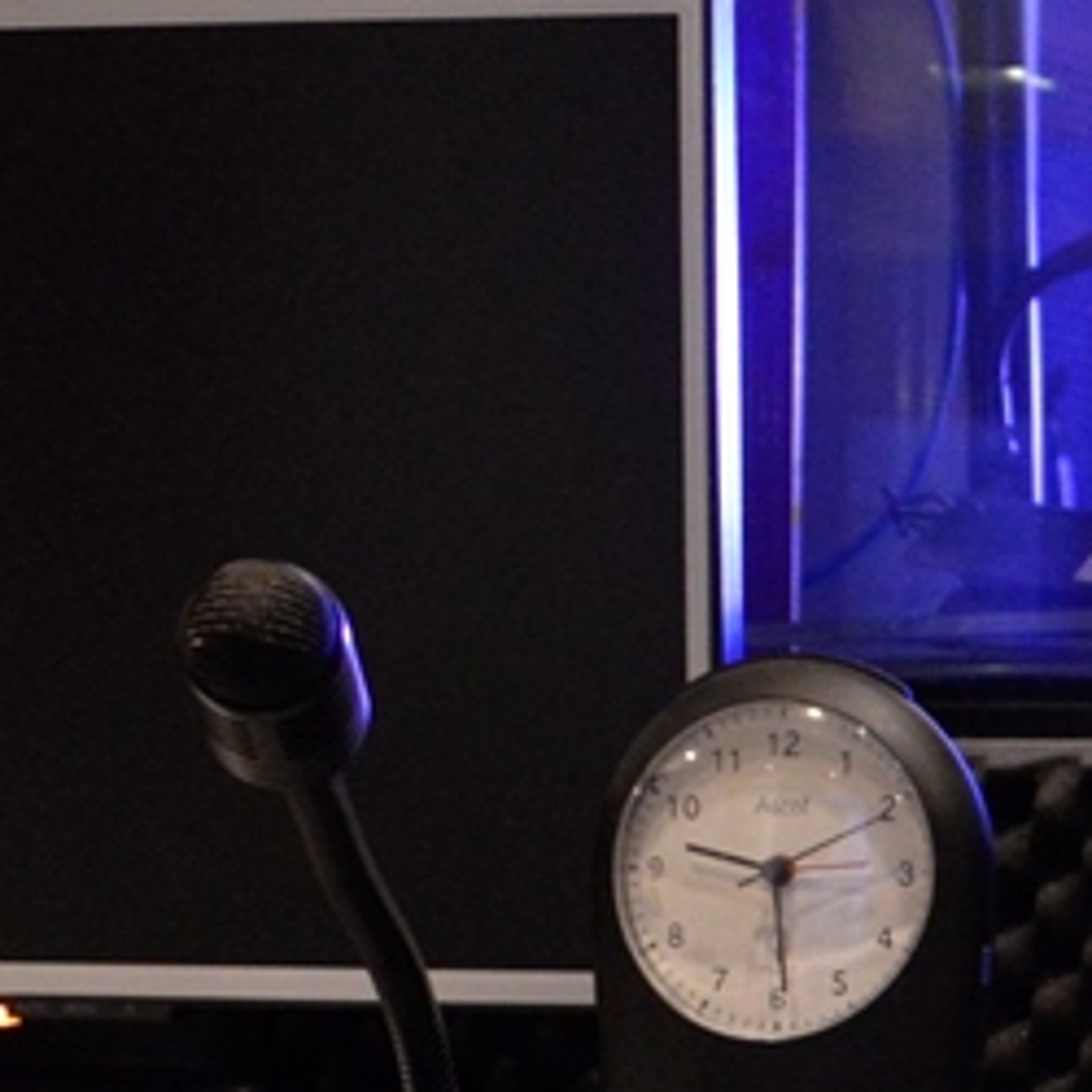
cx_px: 1507
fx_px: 4925
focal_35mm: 138
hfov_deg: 12.2
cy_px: 1101
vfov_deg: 12.5
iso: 1400
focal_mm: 18
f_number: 3.5
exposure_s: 1/60
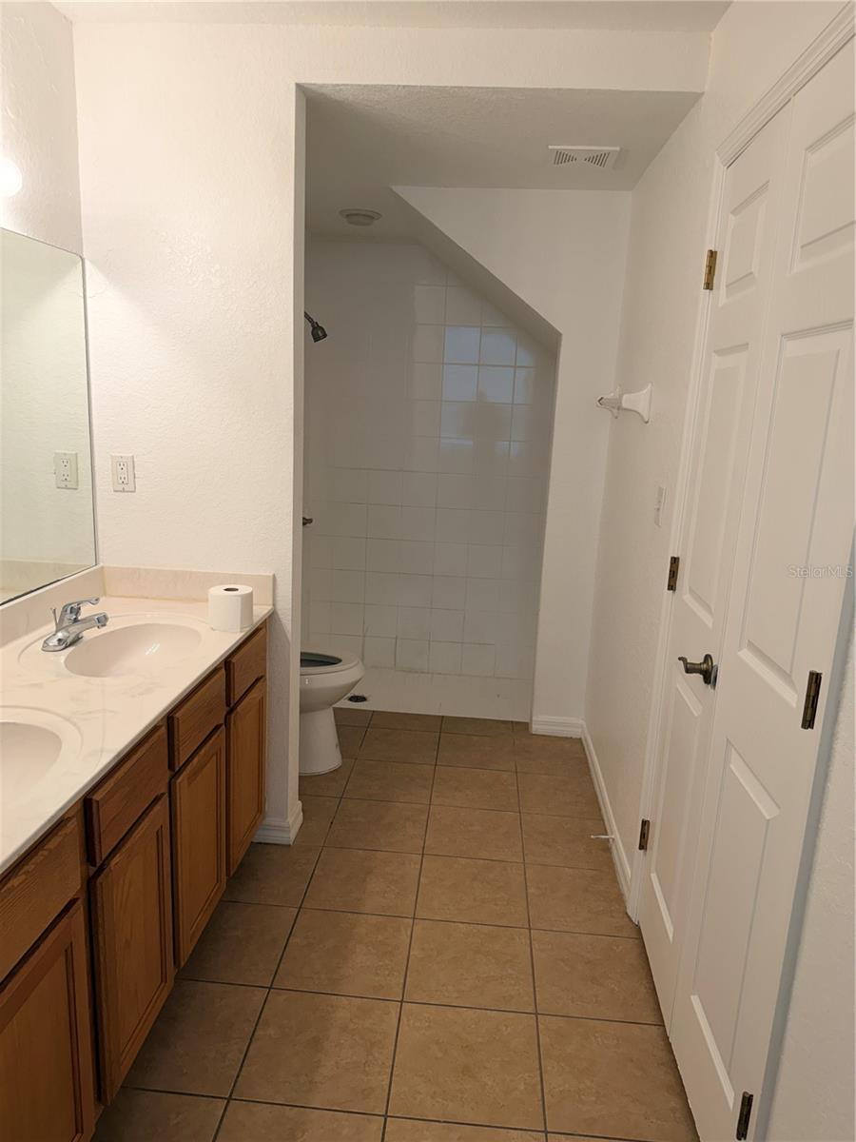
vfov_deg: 71.6
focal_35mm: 24
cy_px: 571
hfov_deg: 56.8
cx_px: 428
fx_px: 791
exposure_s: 1/120
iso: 100
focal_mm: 6.76
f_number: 1.78
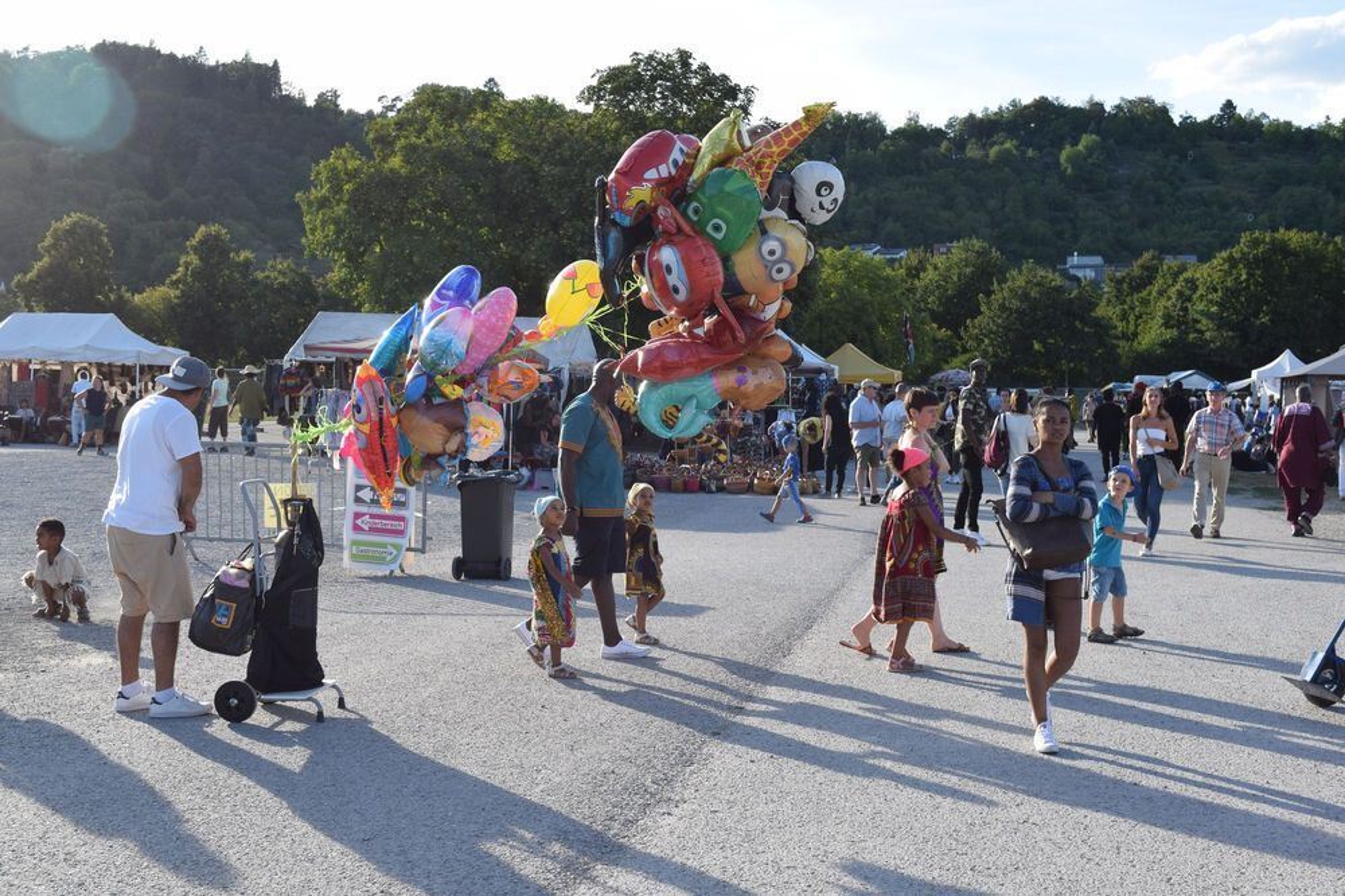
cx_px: 672
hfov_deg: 46.4
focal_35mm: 42
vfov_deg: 31.9
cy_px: 448
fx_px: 1569
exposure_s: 1/250
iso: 200
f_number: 8
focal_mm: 28
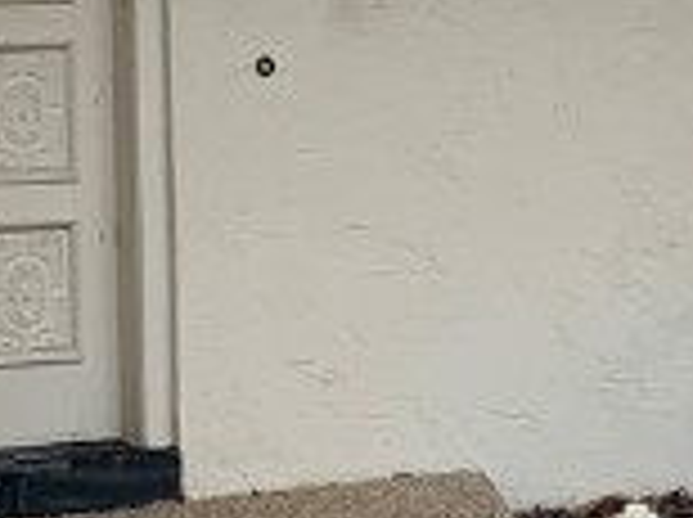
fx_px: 3458
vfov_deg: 8.5
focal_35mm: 173
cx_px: 405
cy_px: -5
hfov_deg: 11.4
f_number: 1.8
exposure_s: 1/121
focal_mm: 4.25
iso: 25
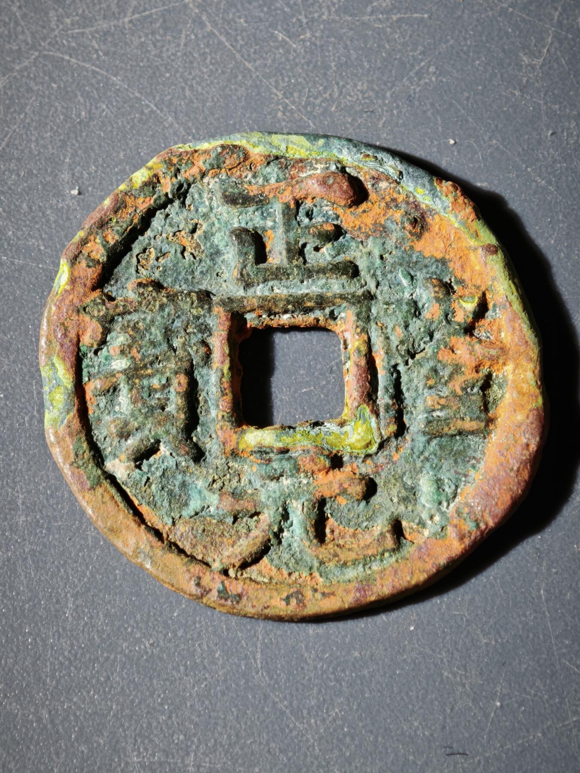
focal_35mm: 112
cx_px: 290
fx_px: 2502
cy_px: 386
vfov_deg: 17.6
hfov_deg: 13.2
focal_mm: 9
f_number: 2
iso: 250
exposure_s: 1/100
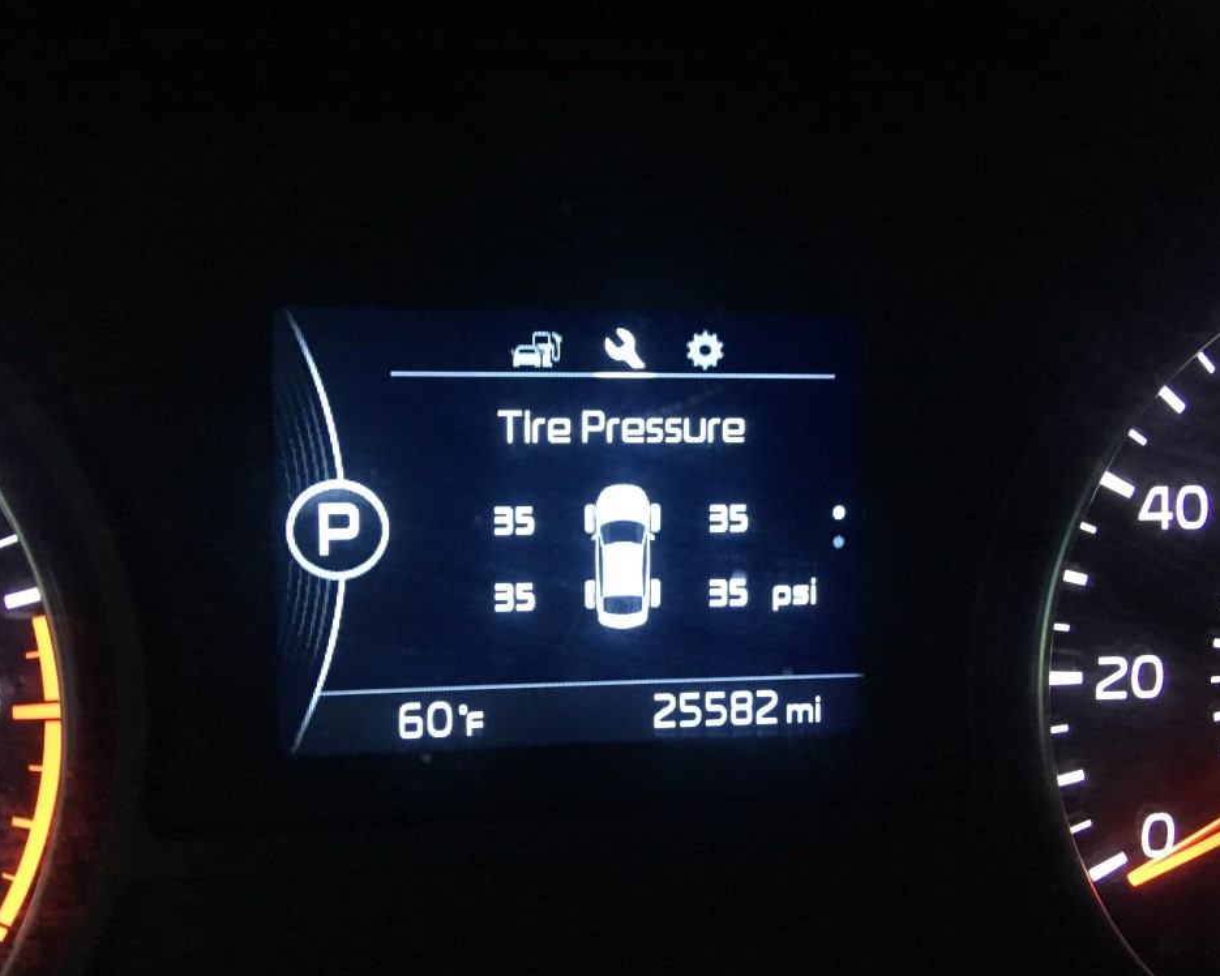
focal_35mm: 31
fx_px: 1119
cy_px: 488
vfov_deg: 47.1
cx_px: 642
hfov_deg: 57.1
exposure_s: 1/15
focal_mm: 4.15
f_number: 2.2
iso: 200
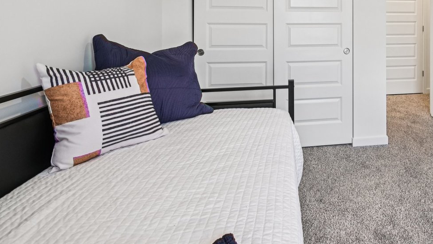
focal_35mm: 26
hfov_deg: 65.5
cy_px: 25
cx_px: 345
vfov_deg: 41.0
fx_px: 298
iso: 160
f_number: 8
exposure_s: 1/15
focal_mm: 10
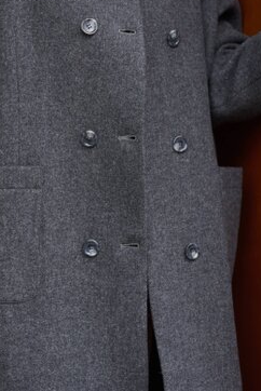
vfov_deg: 13.5
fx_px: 1639
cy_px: 105
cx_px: 32
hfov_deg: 9.1
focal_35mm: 151
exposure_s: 1/320
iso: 500
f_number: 2.8
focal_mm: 57
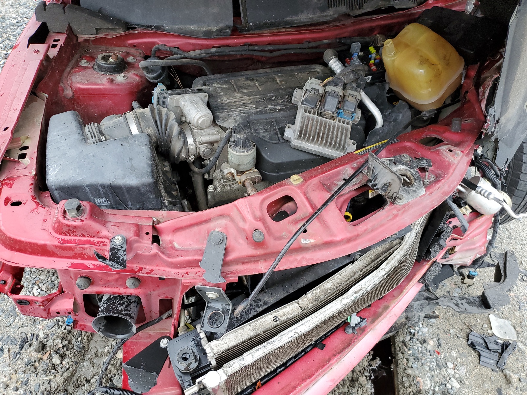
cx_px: 264
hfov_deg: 67.3
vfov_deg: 53.1
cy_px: 198
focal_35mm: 26
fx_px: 396
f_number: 1.5
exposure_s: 1/120
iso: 82
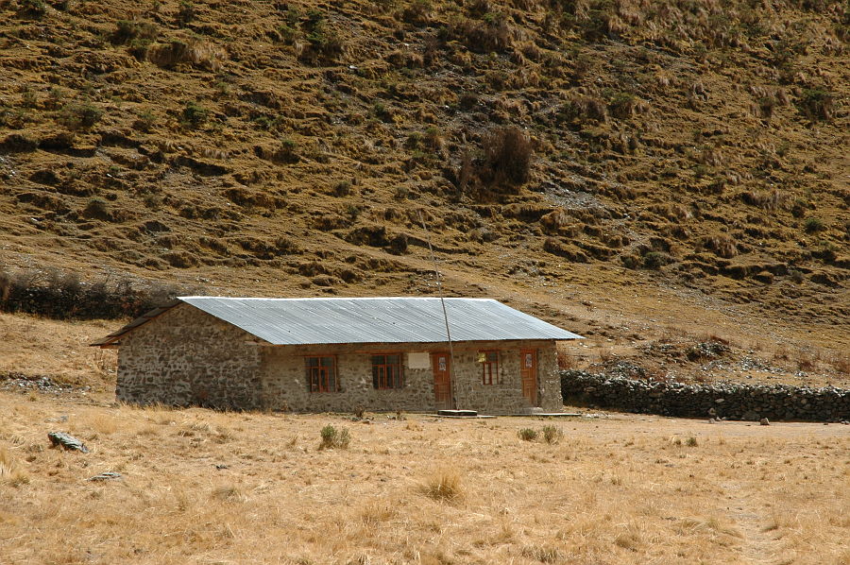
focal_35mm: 105
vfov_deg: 13.0
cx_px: 425
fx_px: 2476
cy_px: 282
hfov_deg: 19.5
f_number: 9
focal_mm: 70
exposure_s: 1/320
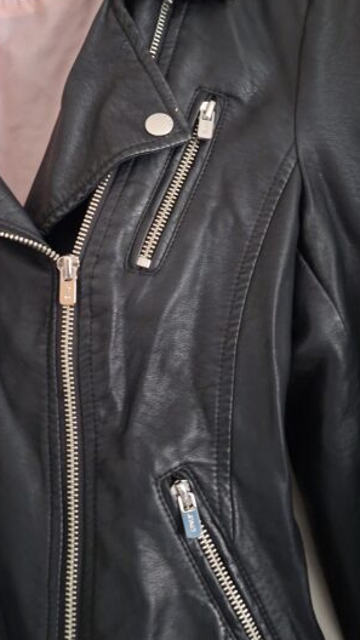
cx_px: 118
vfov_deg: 52.2
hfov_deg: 30.9
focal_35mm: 38
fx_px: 645
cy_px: 239
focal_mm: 5.54
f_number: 1.8
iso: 1000
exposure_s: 1/20
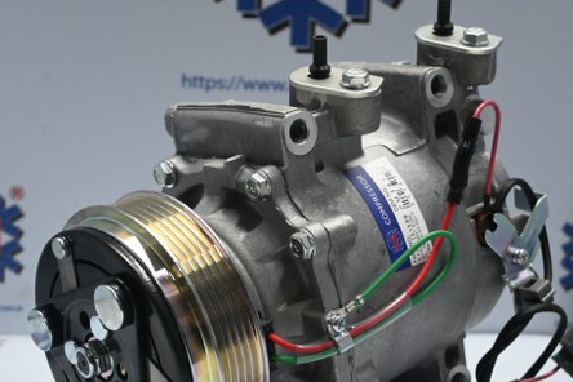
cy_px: 236
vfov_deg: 17.7
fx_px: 1225
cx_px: 302
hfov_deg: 26.3
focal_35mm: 77
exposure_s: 1/60
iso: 1000
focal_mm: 38
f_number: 5.6
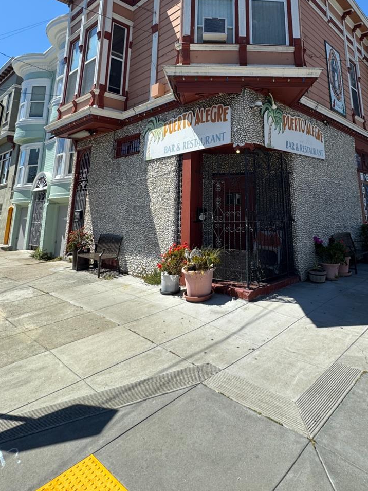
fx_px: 312
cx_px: 238
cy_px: 136
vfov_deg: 72.3
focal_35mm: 22
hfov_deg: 60.0
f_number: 2.2
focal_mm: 2.22
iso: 50
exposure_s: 1/968
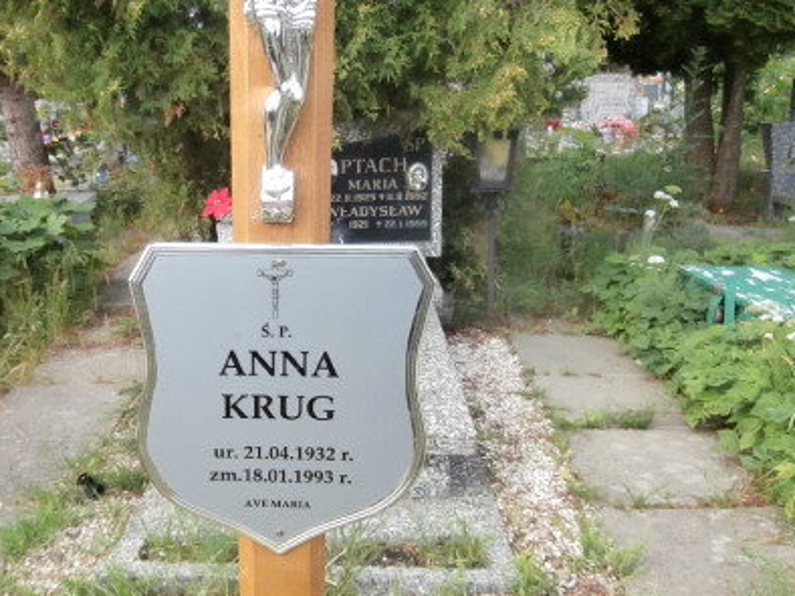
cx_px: 218
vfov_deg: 36.8
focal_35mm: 39
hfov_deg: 46.5
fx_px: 895
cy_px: 309
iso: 100
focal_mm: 4.2
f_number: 3
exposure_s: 1/200
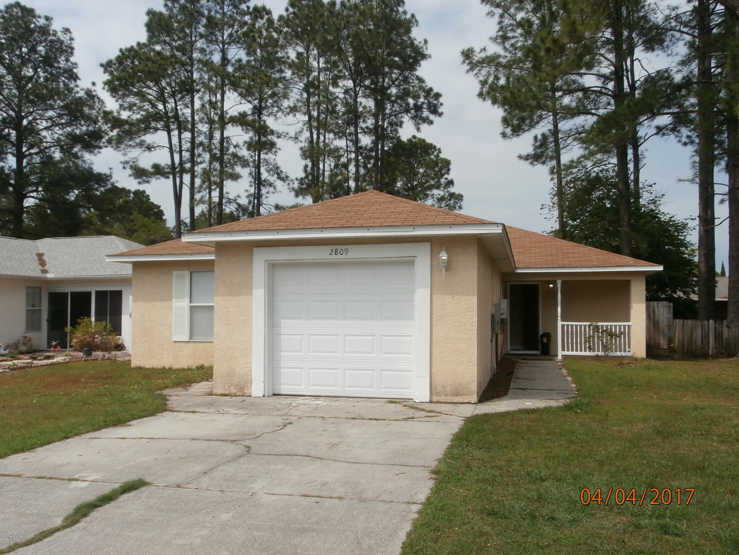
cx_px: 370
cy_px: 278
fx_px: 640
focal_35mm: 30
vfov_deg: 46.8
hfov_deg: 60.0
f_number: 3.5
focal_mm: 5.36
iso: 100
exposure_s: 1/1600
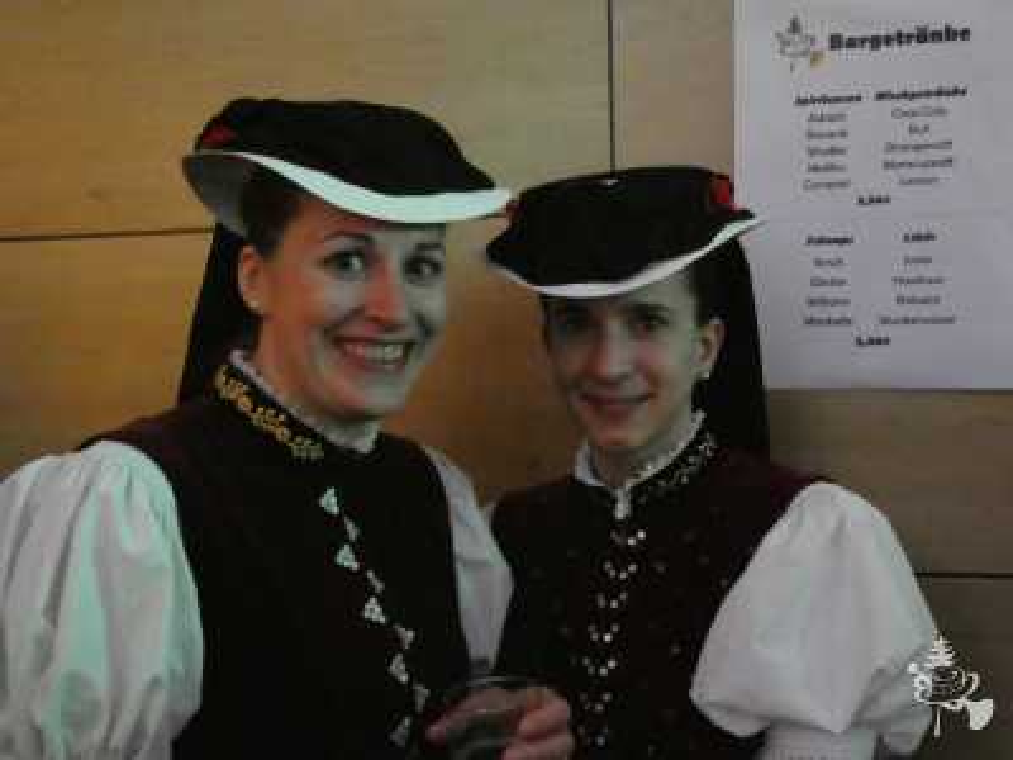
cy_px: 380
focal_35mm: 46
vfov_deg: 31.5
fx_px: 1346
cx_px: 506
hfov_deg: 41.2
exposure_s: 1/15
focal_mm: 8.2
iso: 3200
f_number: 3.8
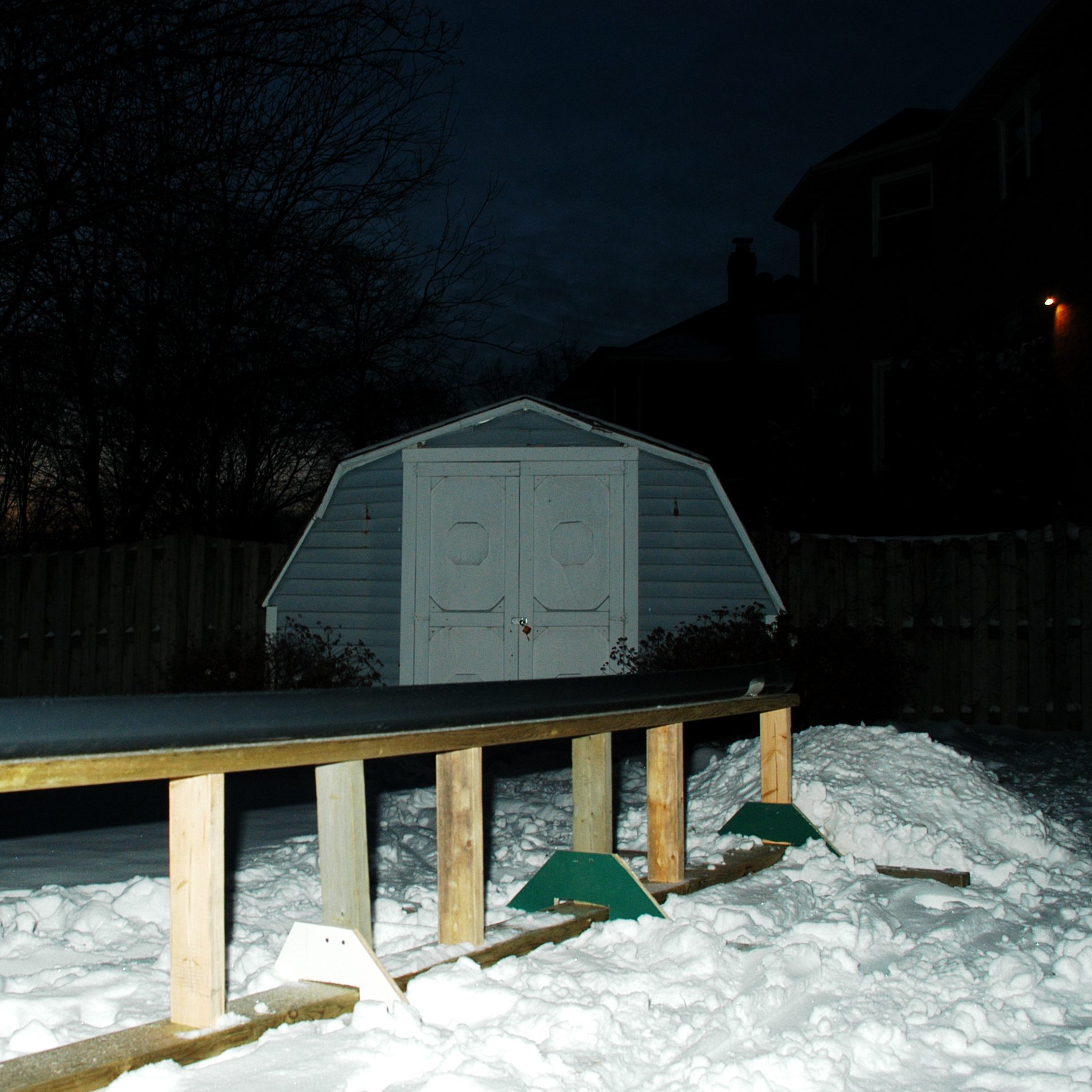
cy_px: 554
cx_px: 412
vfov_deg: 42.8
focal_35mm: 39
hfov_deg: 42.5
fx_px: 1392
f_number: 5.6
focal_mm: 20
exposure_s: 1/60
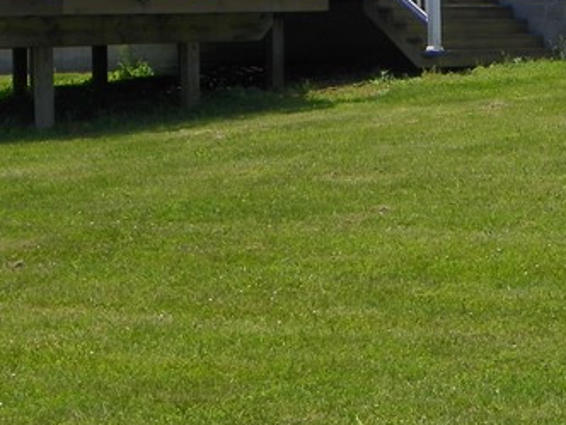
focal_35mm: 142
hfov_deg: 13.8
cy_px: -46
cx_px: 435
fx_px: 2322
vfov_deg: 10.3
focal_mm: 8.2
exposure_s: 1/400
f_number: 4.5
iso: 64
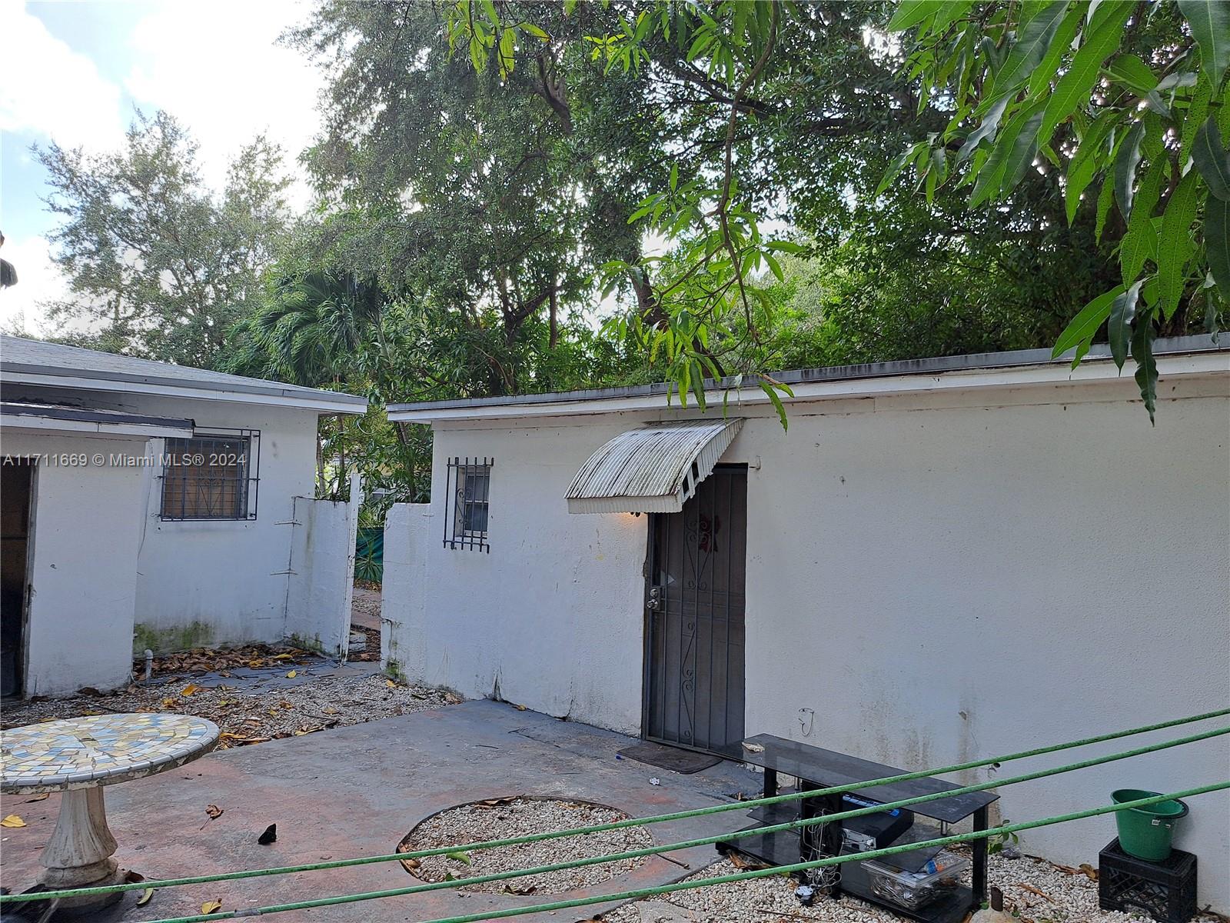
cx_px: 615
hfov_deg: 71.6
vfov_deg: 56.8
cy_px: 462
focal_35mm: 24
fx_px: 853
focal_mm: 5.23
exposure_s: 1/137
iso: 50
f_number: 1.8
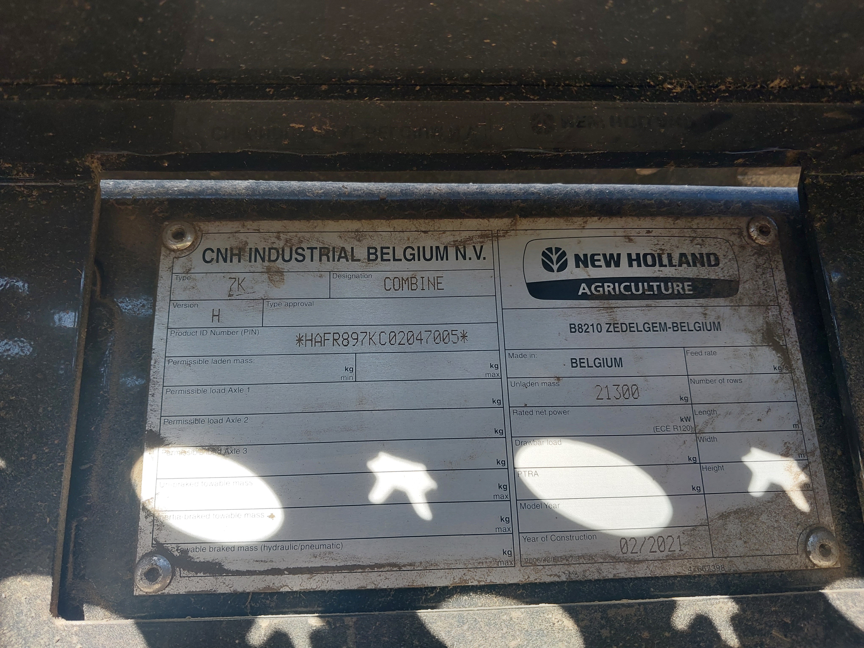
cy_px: 324
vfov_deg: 51.4
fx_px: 674
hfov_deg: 65.3
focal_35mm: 27
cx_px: 432
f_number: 1.8
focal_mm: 4
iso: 32
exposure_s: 1/120
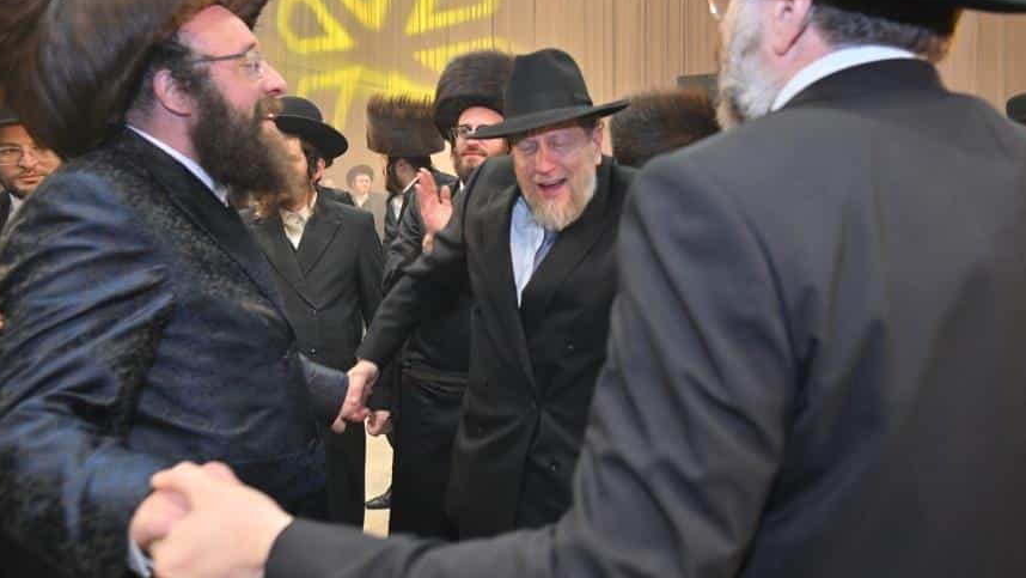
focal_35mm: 30
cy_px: 192
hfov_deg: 64.3
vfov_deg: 38.5
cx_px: 536
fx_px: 816
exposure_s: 1/200
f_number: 4
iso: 500
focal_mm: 24
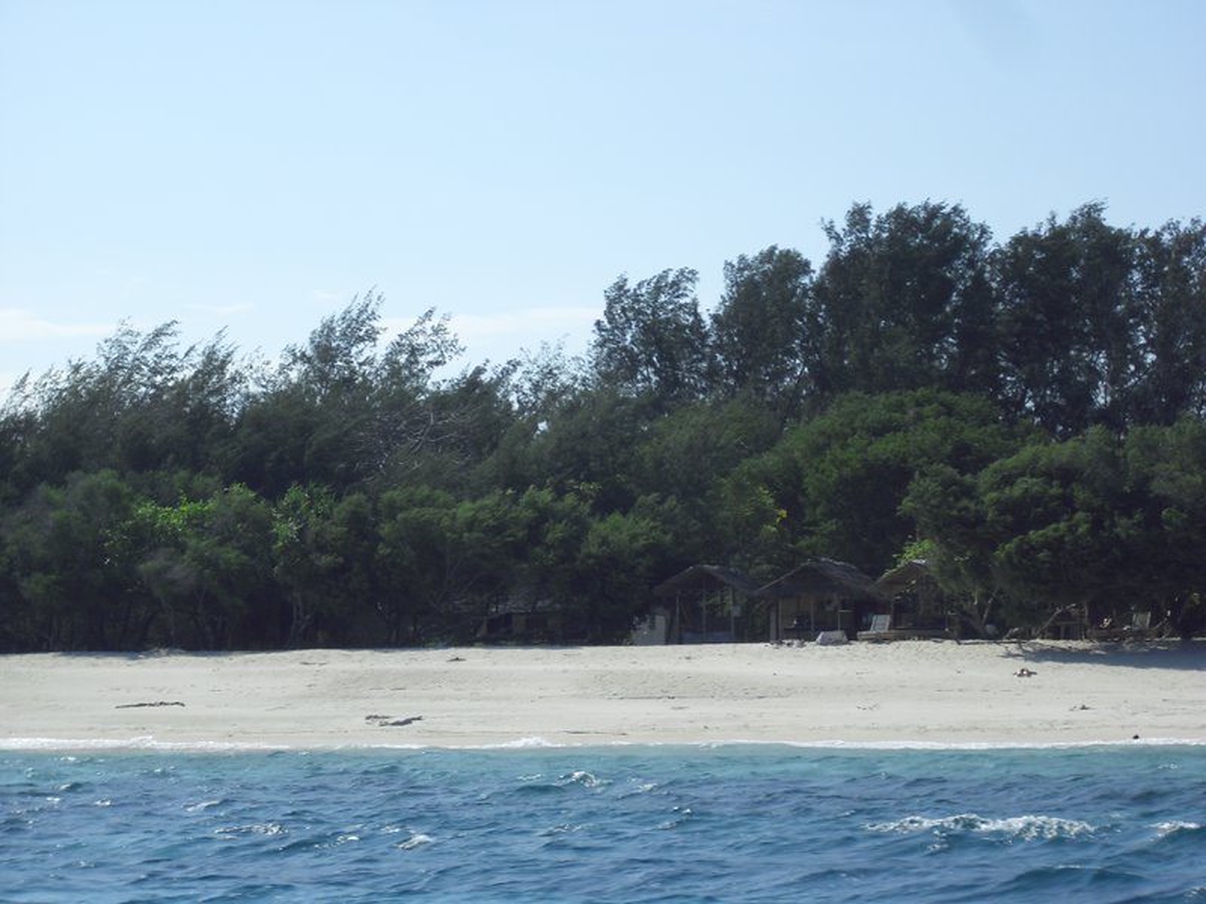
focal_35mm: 113
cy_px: 452
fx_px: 3937
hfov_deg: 17.4
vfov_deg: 13.1
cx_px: 603
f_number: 14.7
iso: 100
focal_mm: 18.6
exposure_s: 1/125
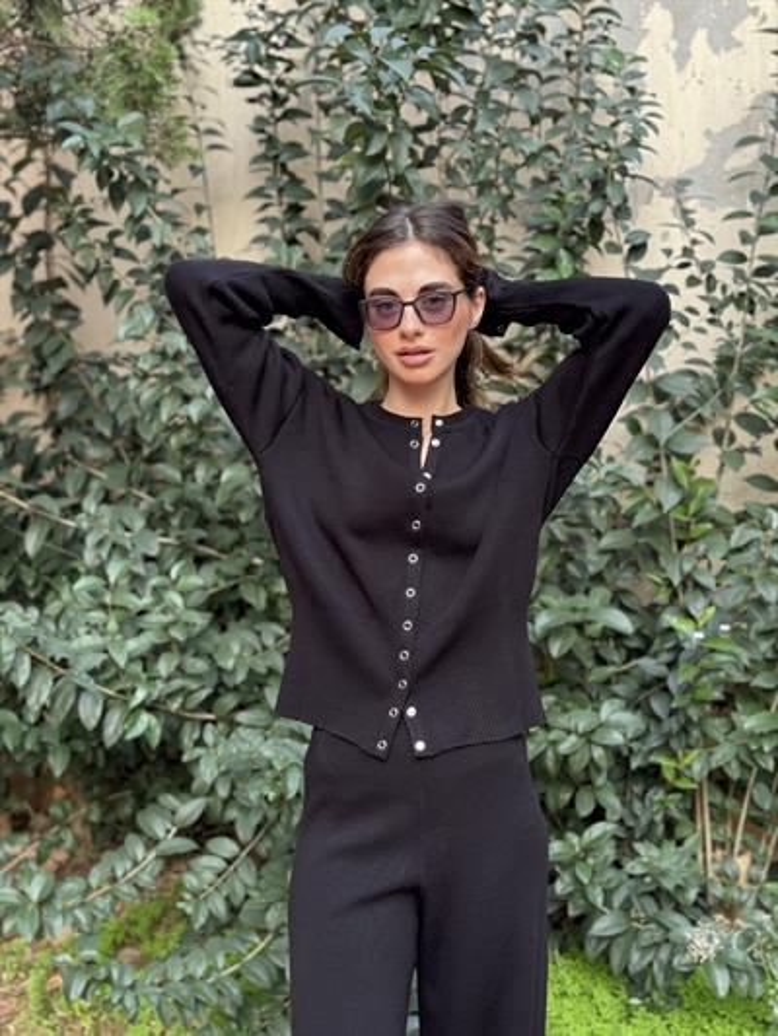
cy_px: 518
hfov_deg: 30.3
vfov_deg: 39.6
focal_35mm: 48
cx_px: 389
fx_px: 1438
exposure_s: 1/228
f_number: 1.78
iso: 64
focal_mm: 6.76
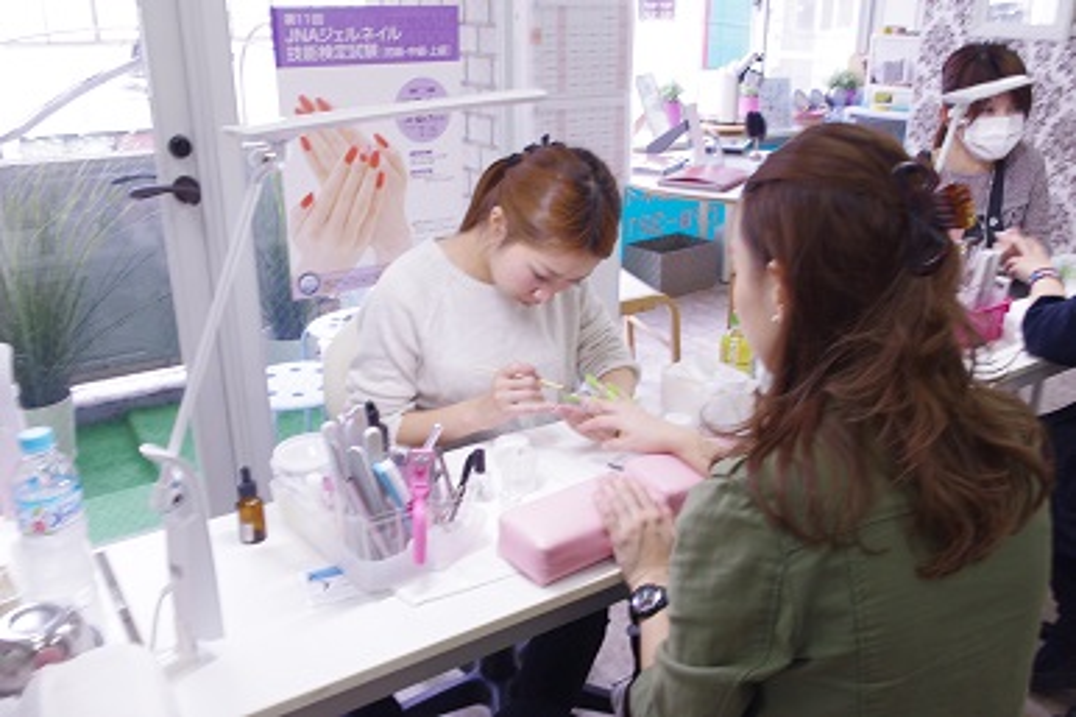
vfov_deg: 42.3
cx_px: 538
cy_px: 358
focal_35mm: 31
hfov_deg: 60.3
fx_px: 926
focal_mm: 21.25
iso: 400
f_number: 8
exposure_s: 1/10
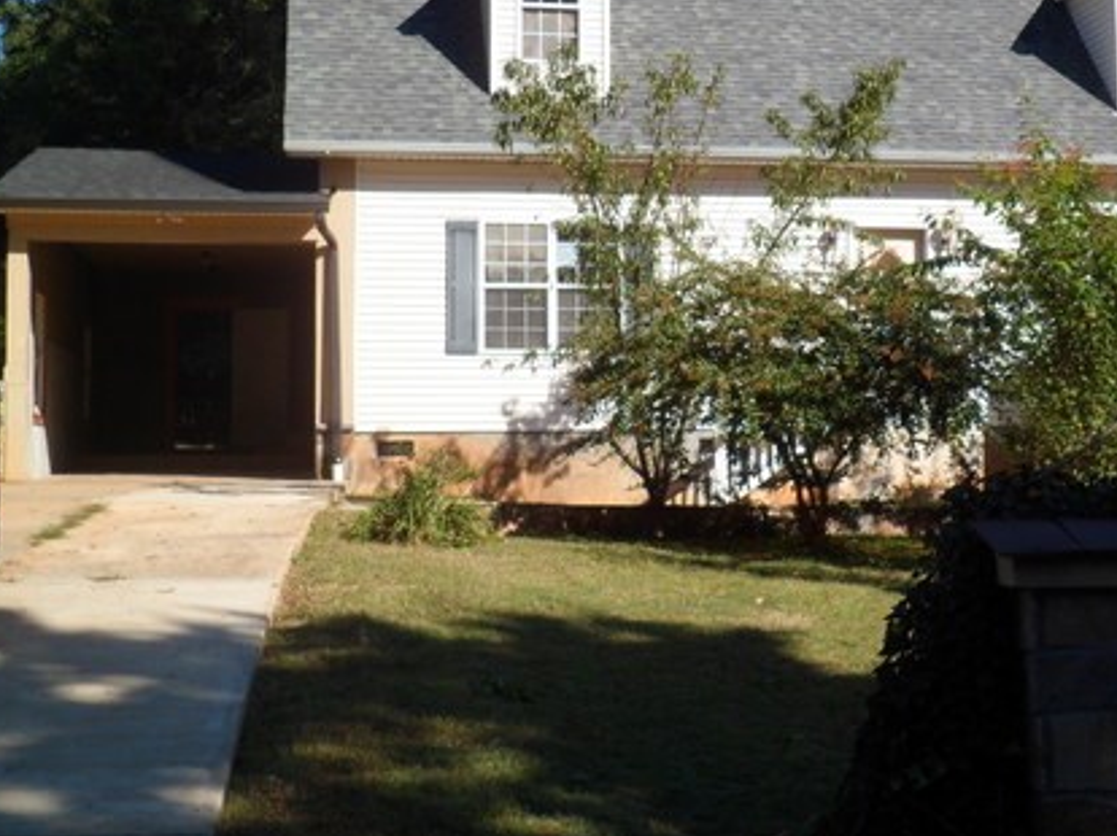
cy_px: 294
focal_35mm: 65
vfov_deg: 22.5
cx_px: 782
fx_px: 2096
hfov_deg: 29.5
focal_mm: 7.8
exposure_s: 1/500
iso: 80
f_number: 4.2
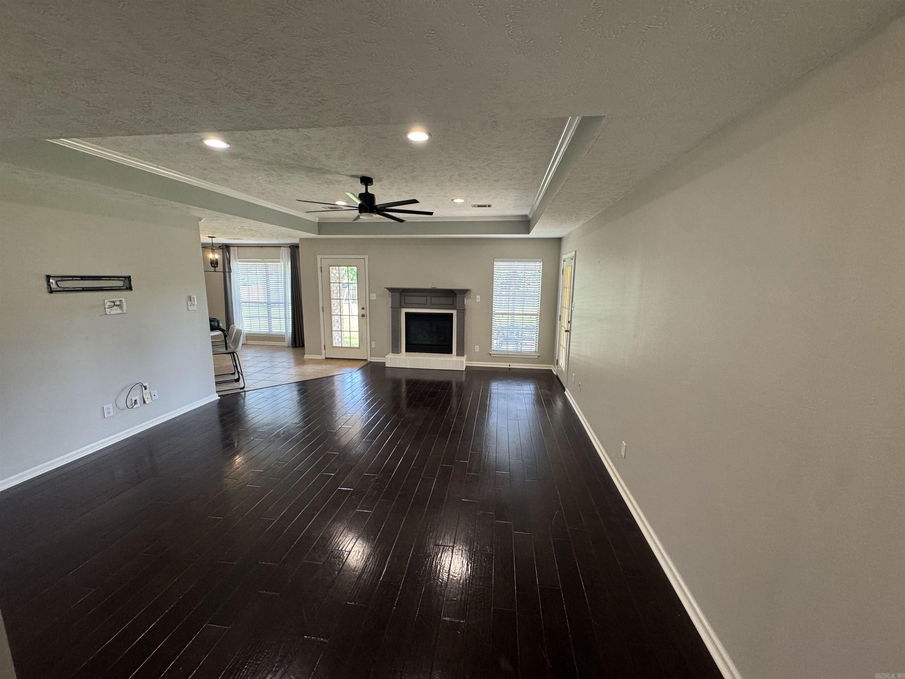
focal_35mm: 14
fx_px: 366
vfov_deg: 85.7
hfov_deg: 102.1
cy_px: 340
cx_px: 452
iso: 250
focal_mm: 2.22
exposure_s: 1/100
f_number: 2.2
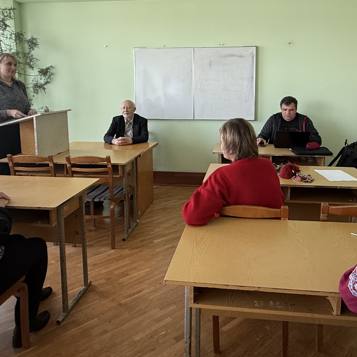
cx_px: 210
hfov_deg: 58.7
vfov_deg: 58.0
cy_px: 124
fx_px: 315
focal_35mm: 27
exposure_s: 1/99
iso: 160
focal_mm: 2.22
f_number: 2.2
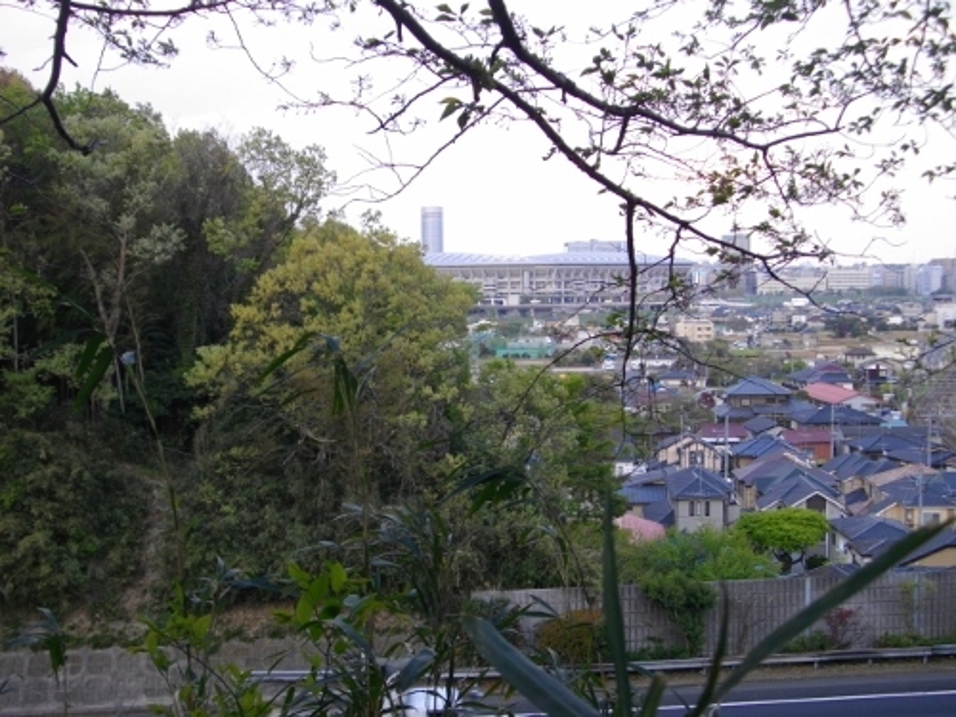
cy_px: 358
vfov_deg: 29.1
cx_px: 478
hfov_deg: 38.2
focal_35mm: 50
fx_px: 1381
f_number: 3.6
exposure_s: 1/125
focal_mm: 8.8
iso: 103
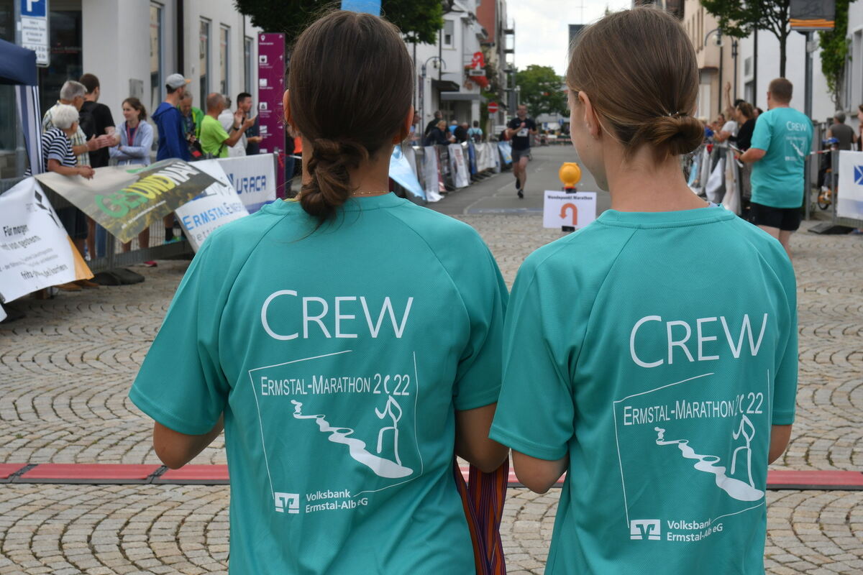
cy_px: 288
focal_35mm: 72
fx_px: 1726
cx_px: 432
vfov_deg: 18.9
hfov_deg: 28.1
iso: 400
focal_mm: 48
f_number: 10
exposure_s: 1/250
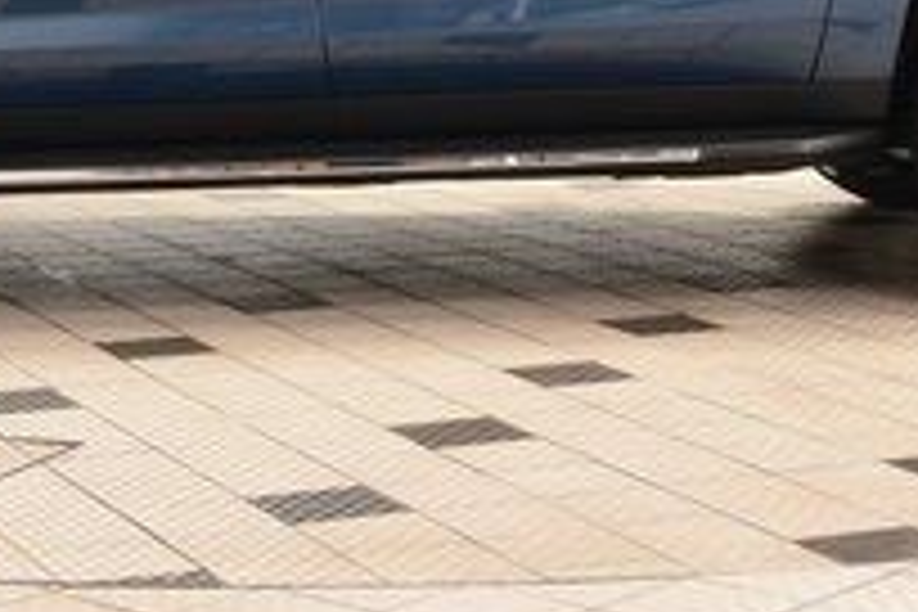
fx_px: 2881
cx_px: 369
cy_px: -236
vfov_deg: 11.7
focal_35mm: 113
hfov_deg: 18.1
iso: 1600
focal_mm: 24
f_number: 7.1
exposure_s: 1/30
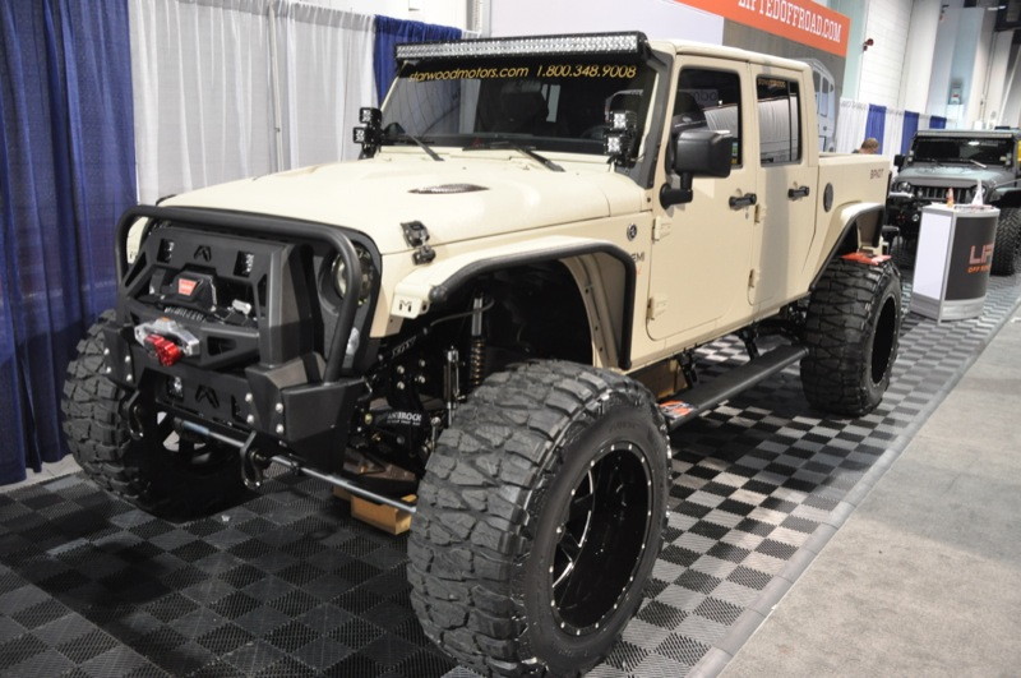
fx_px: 850
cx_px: 510
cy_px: 339
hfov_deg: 62.0
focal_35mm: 30
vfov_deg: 43.5
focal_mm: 20
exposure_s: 1/30
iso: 1250
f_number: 3.5
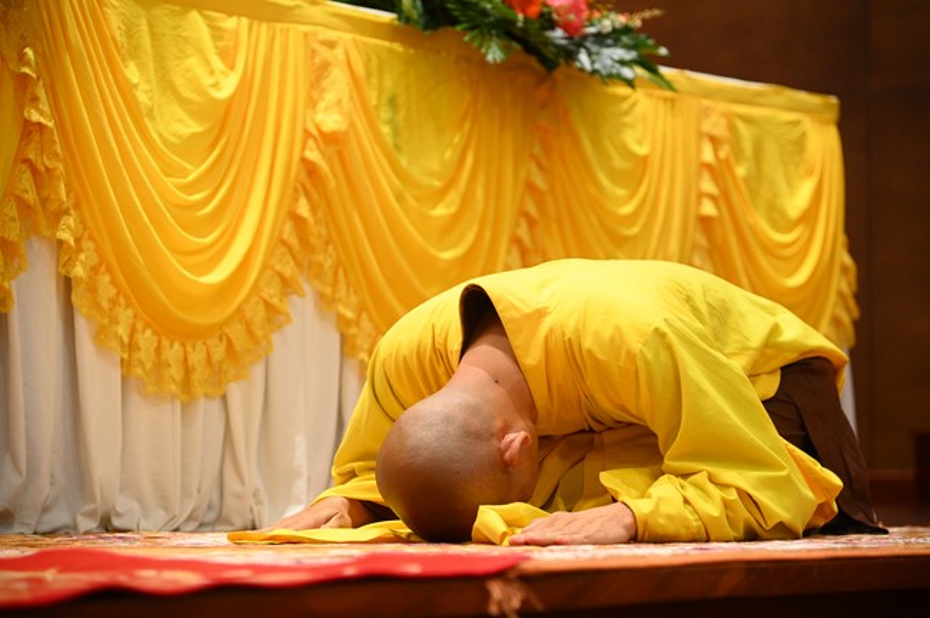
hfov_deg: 17.1
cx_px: 465
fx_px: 3097
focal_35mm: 120
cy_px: 309
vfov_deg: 11.4
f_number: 4
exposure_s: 1/160
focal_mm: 120
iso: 4000
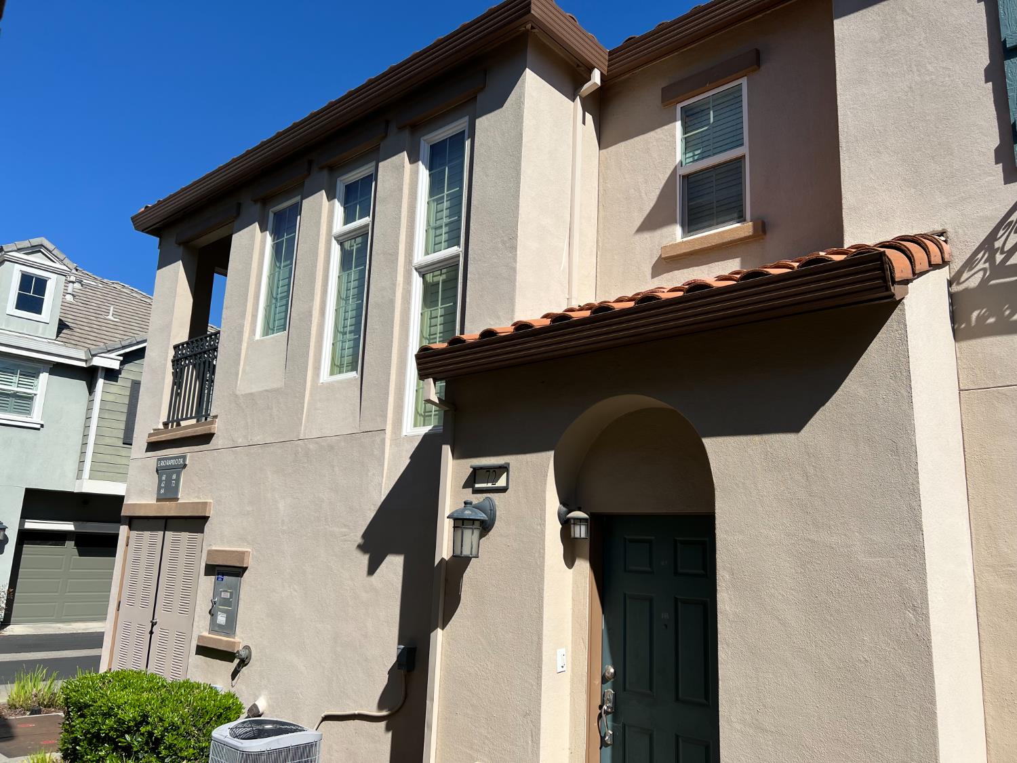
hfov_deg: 67.3
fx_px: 764
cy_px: 382
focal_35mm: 26
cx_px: 508
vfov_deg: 53.1
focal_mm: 5.7
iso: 50
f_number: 1.5
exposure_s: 1/5882
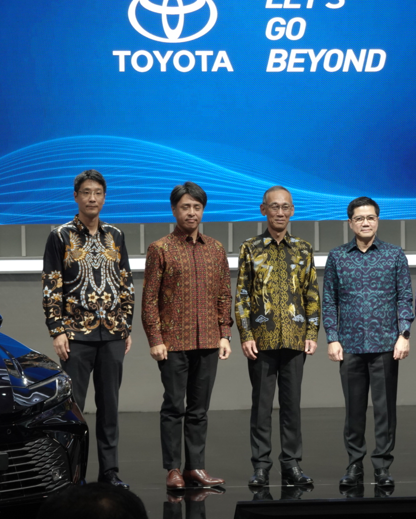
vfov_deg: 19.4
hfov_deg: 15.5
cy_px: 259
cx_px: 263
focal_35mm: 99
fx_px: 1523
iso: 400
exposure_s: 1/125
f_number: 4
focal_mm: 25.85
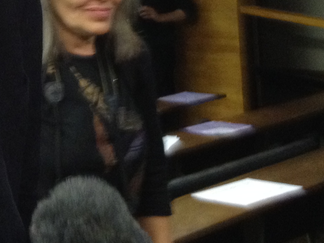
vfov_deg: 12.2
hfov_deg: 15.7
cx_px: -85
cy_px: -17
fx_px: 1123
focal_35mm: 120
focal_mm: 4.28
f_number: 2.4
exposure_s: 1/20
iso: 320
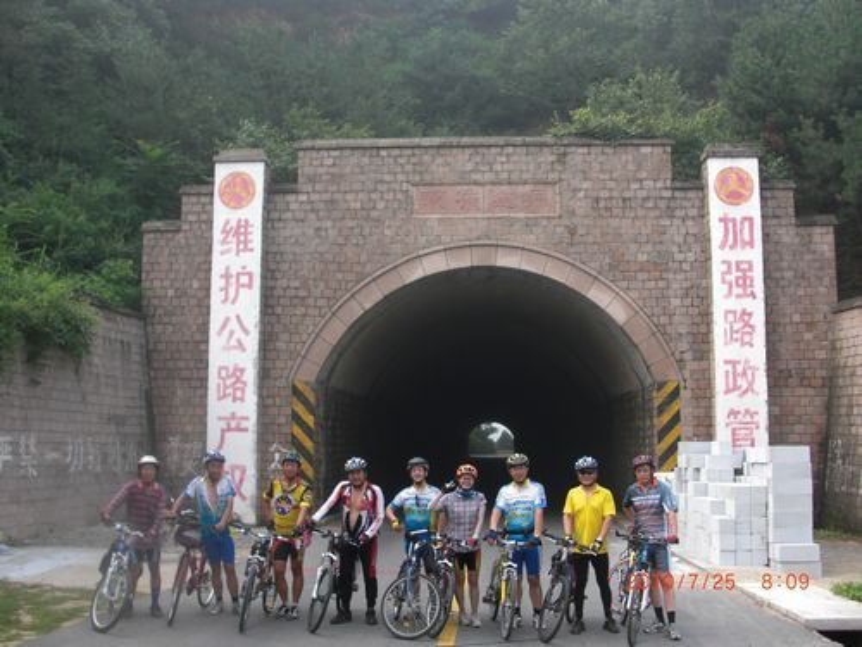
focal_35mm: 36
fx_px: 896
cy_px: 324
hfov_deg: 51.4
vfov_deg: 39.7
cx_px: 431
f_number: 2.8
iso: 50
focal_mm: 6.3
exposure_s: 1/200
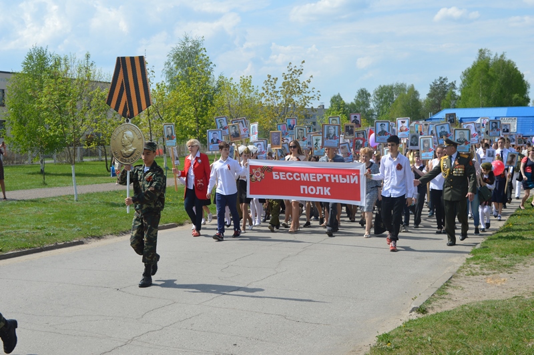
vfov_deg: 28.0
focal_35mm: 48
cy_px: 178
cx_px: 267
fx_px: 711
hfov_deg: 41.1
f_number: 7.1
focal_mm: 32
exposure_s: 1/400
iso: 100
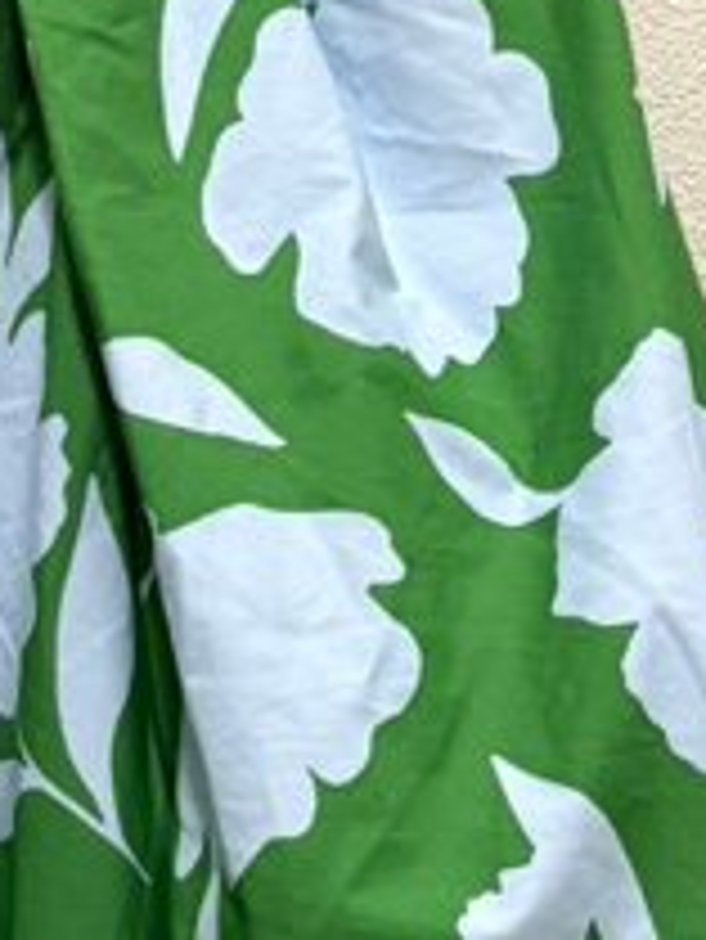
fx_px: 4048
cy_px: 1768
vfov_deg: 12.0
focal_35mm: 149
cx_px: -526
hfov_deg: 9.5
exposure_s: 1/60
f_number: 1.6
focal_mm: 5.96
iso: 320
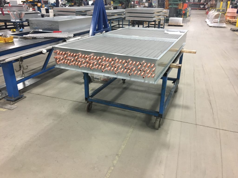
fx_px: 199
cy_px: 89
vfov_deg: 48.2
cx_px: 119
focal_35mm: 29
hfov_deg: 61.7
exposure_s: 1/30
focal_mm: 4.15
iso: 160
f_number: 2.2
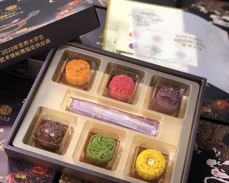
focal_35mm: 55
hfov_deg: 34.1
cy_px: 91
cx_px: 107
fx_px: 373
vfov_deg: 27.6
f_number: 2.4
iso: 125
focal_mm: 6
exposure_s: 1/24
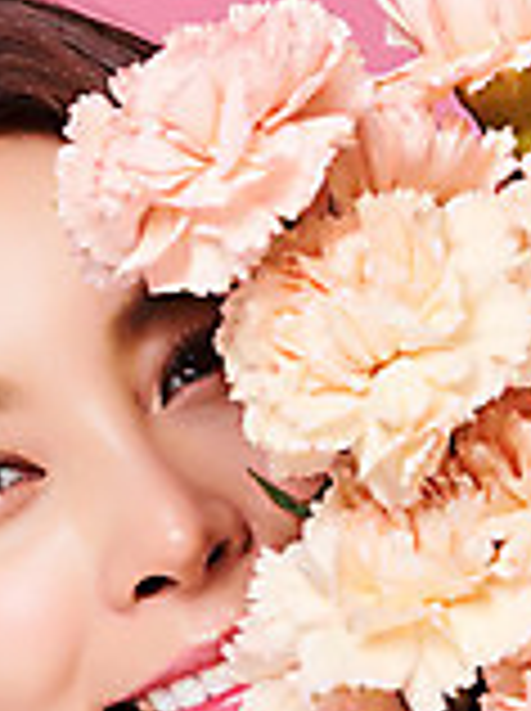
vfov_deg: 7.7
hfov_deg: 5.8
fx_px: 5250
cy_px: 572
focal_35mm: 256
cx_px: 83
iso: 64
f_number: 16
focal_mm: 105
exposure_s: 1/125
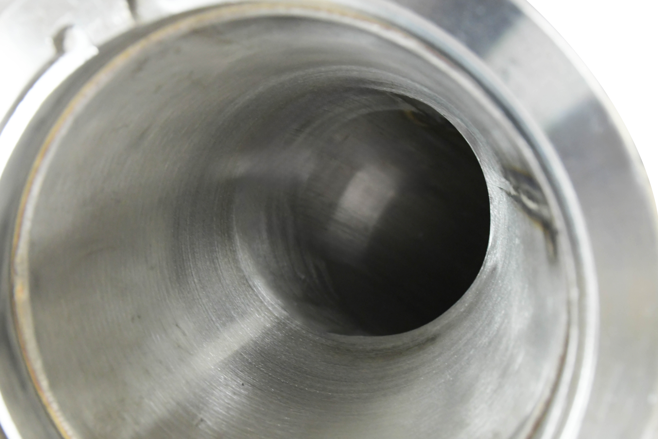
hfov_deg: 28.1
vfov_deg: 18.9
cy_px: 220
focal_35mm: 72
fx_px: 1316
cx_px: 329
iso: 4000
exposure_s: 1/160
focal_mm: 48
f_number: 10
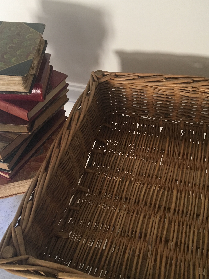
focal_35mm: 33
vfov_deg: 55.4
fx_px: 266
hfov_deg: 42.9
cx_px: 106
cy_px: 141
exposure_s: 1/33
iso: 200
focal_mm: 4.15
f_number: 2.2
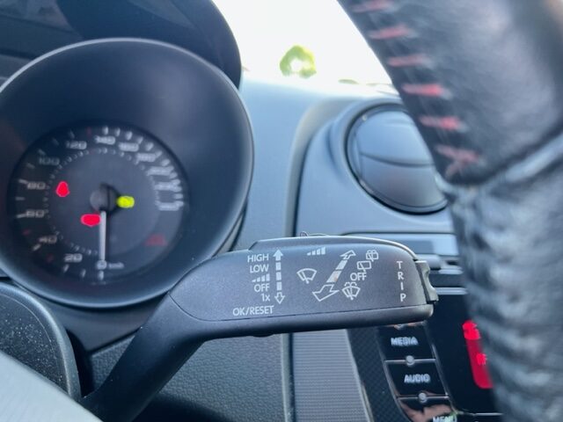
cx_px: 282
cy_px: 211
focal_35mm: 26
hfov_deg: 67.3
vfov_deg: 53.1
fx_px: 423
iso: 125
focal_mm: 5.7
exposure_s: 1/103
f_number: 1.5
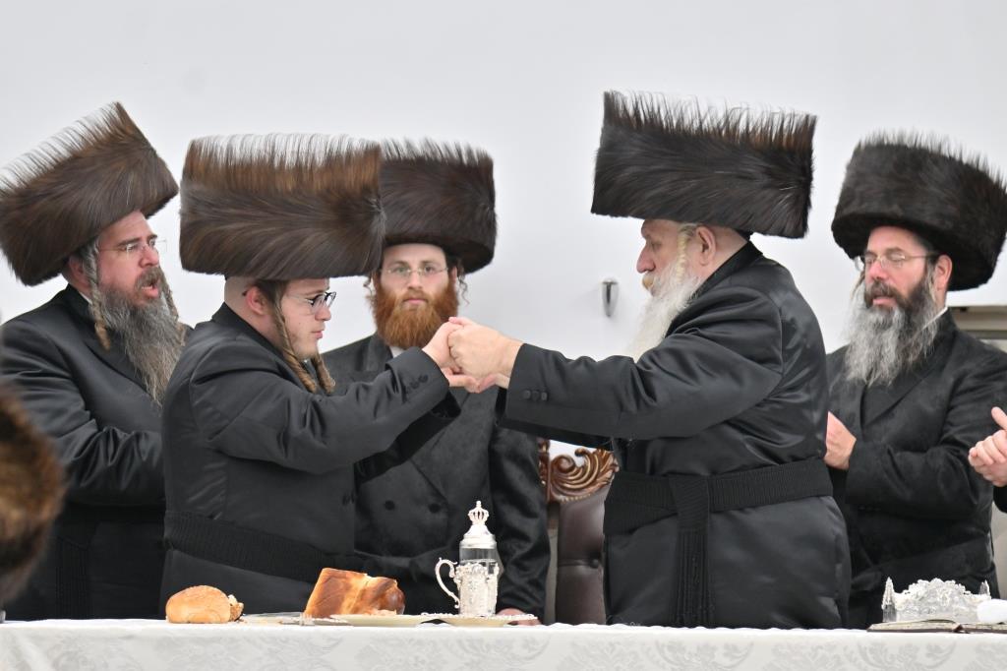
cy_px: 336
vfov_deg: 7.6
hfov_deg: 11.4
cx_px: 504
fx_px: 5033
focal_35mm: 180
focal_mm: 120
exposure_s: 1/250
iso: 640
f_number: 4
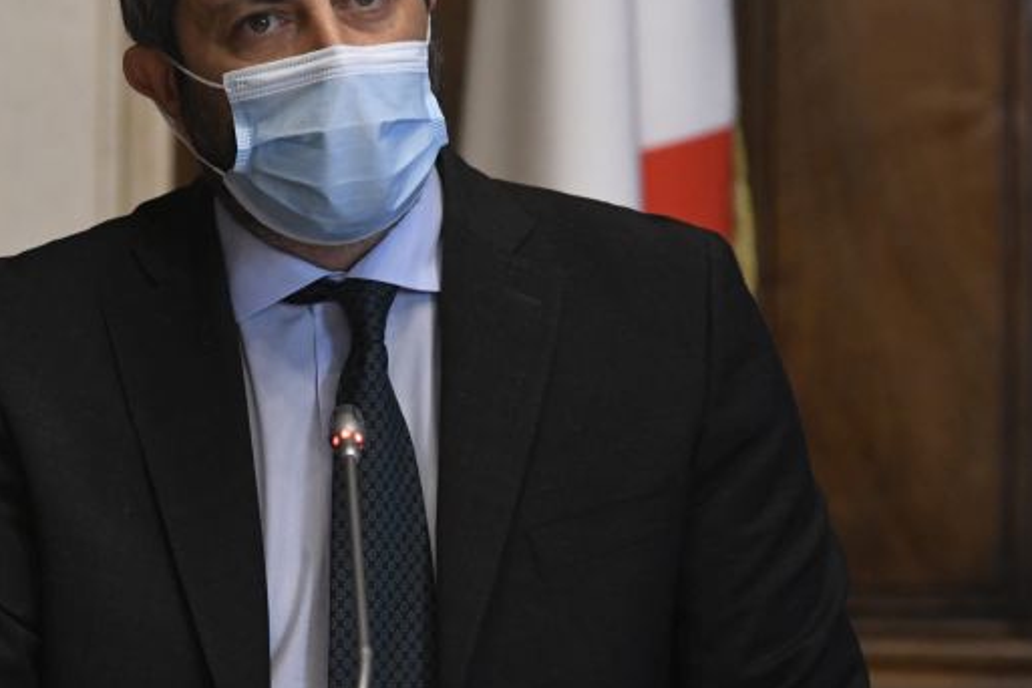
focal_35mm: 599
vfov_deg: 2.3
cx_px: 203
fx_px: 17170
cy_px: 289
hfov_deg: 3.4
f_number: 4.5
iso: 3200
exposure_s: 1/160
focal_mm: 200
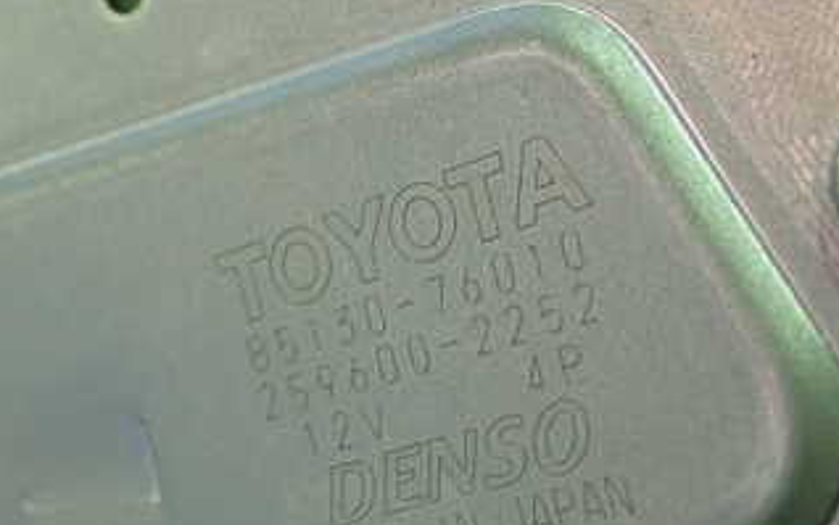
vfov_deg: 15.9
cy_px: 375
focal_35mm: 82
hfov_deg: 25.2
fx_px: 1876
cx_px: 361
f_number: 2.8
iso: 800
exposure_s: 1/30
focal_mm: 7.31
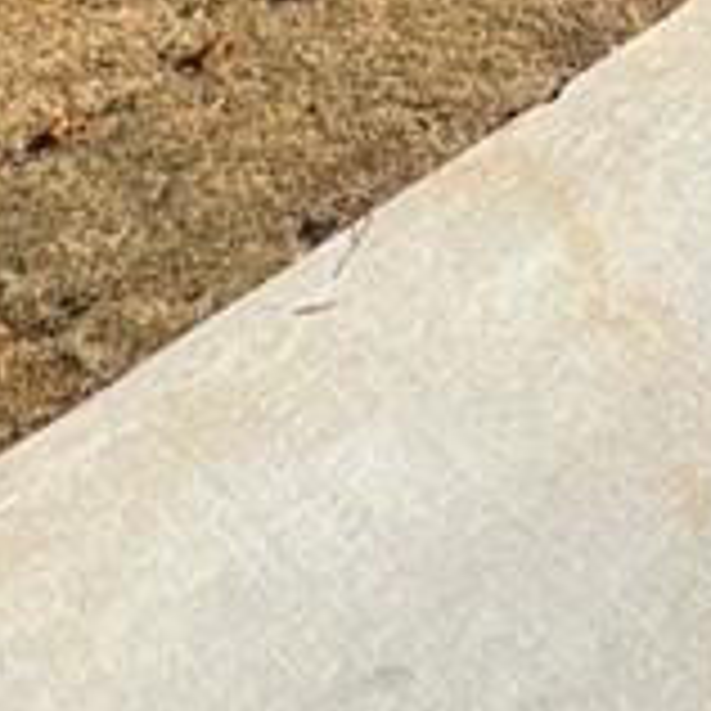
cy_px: -904
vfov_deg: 15.0
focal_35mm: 80
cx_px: 1058
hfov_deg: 19.1
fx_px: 1859
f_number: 2.2
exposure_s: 1/2342
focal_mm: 2.22
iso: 50
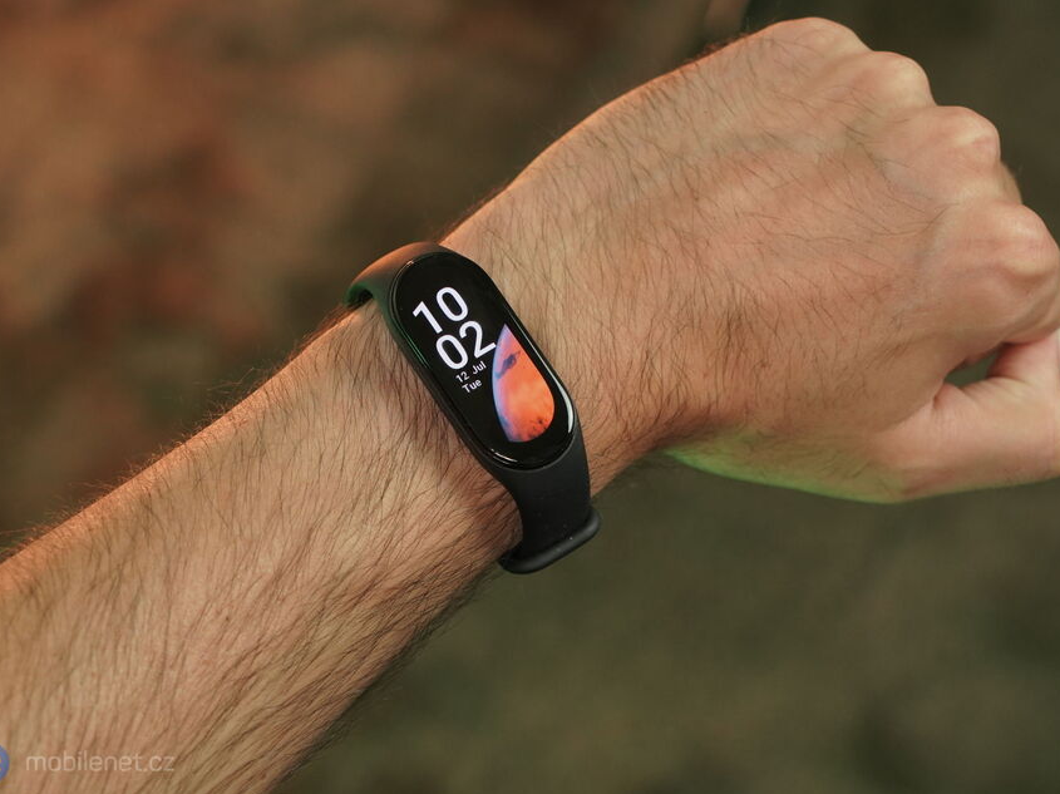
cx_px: 554
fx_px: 2143
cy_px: 399
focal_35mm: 70
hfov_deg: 27.8
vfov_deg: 21.0
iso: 1600
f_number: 6.3
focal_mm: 64
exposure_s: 1/125
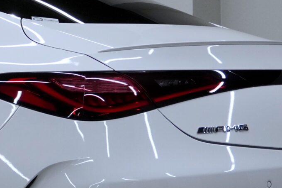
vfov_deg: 8.4
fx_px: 1283
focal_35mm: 164
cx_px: -109
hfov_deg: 12.1
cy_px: 46
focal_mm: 29
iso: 640
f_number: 4.5
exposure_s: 1/160
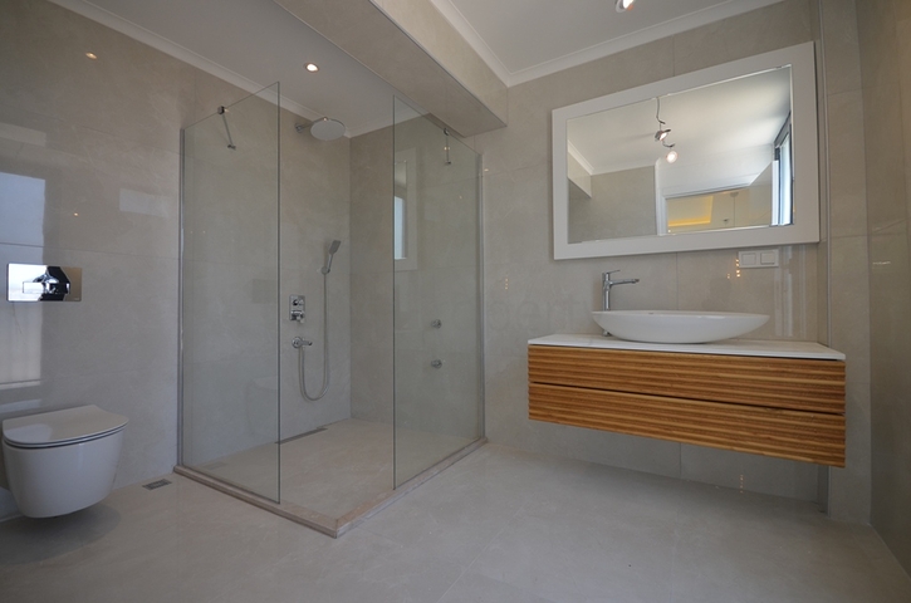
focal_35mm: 15
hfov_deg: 100.5
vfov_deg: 77.1
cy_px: 302
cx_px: 456
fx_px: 379
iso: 200
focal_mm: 10
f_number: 5.6
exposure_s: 1/60
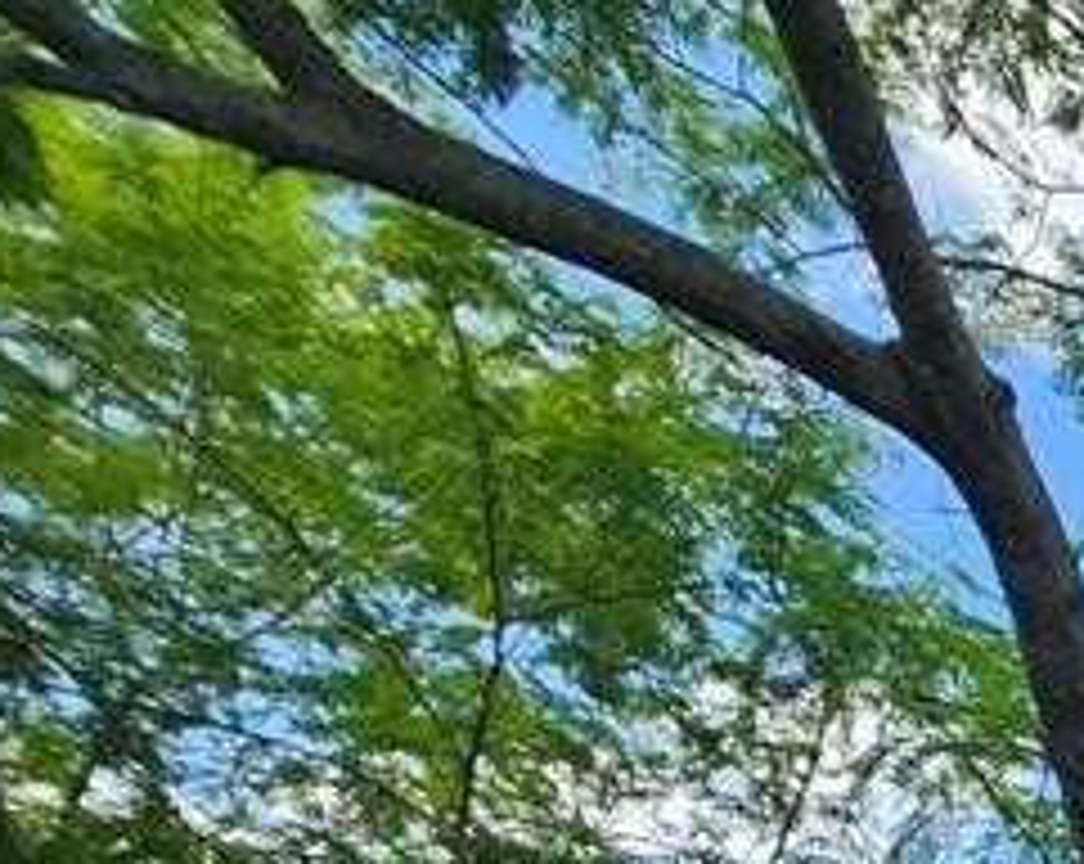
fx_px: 1730
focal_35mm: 54
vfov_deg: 18.8
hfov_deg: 18.2
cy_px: 1692
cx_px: 2276
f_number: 2.2
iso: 50
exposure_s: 1/963
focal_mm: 2.2
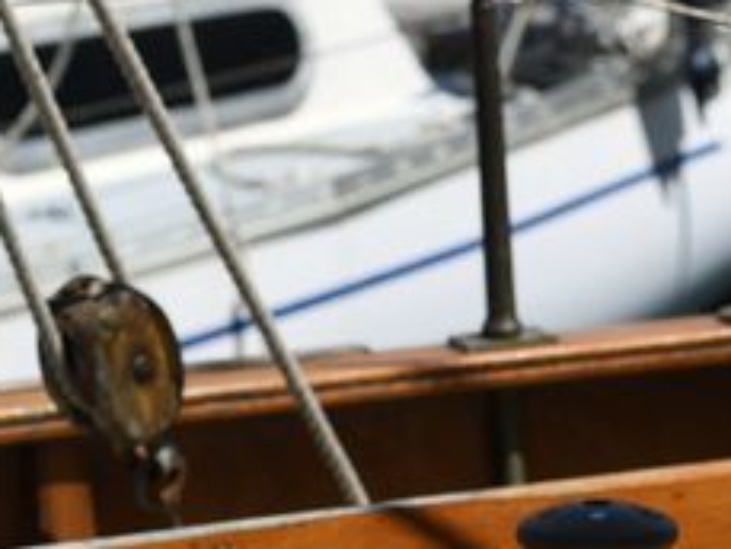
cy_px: 849
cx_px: 1248
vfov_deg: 6.7
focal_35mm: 220
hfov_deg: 8.7
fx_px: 4648
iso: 64
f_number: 4
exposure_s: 1/1600
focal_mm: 50
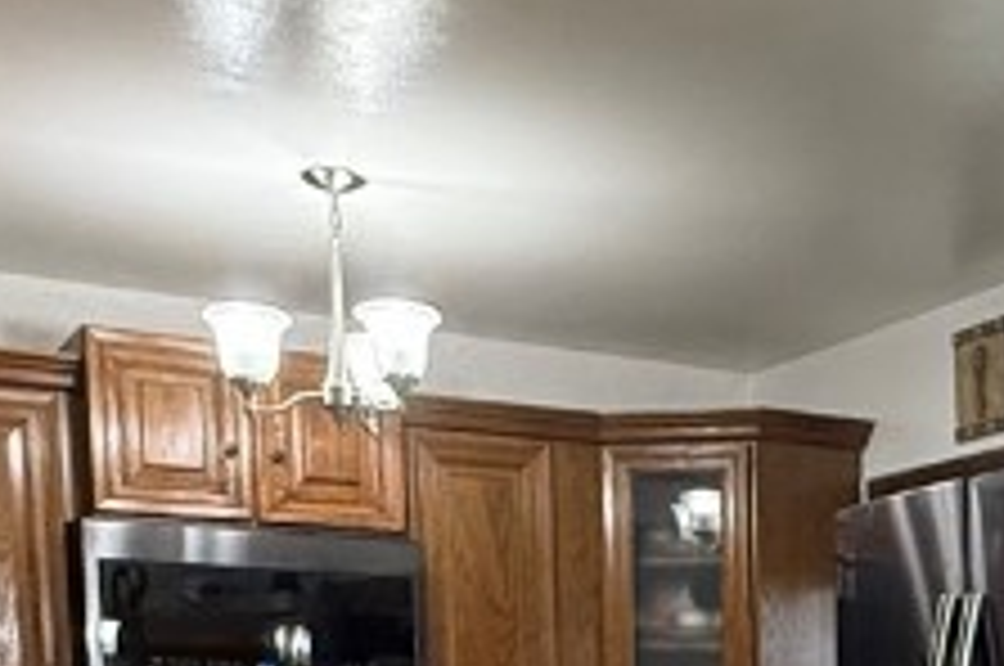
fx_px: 1866
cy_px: 981
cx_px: 981
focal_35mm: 67
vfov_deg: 18.2
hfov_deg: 28.4
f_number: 2.2
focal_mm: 2.22
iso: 500
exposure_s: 1/60
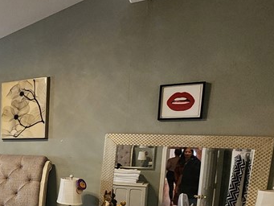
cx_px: -92
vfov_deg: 35.1
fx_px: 309
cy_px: 177
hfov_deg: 33.2
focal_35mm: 39
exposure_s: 1/60
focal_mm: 2.2
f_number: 2.2
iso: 400
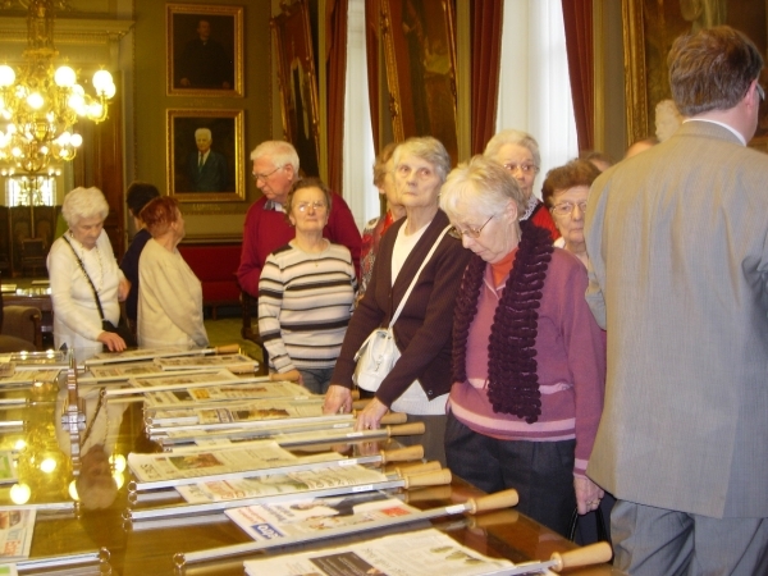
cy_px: 288
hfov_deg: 45.8
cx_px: 384
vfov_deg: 35.1
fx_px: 910
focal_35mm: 41
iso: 79
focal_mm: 8.5
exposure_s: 1/8.9
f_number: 2.9
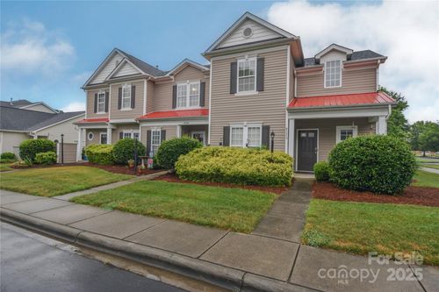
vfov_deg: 67.3
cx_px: 220
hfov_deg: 90.0
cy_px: 146
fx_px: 219
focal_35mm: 18
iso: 125
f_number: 5.6
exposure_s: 1/125
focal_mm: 12
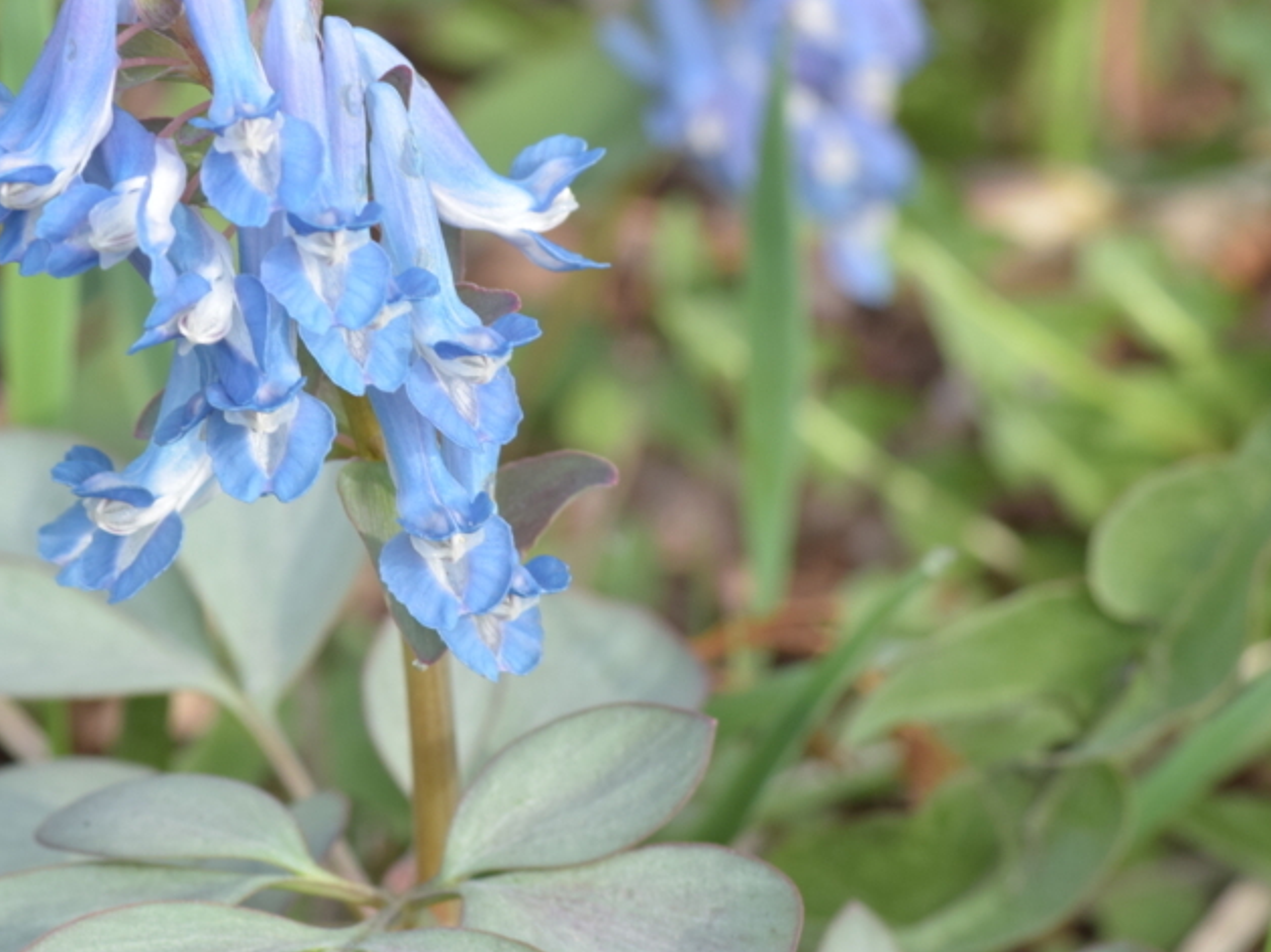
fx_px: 8624
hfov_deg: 8.4
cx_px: 384
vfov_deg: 6.3
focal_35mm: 235
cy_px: 292
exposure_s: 1/80
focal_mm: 100
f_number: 14
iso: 500
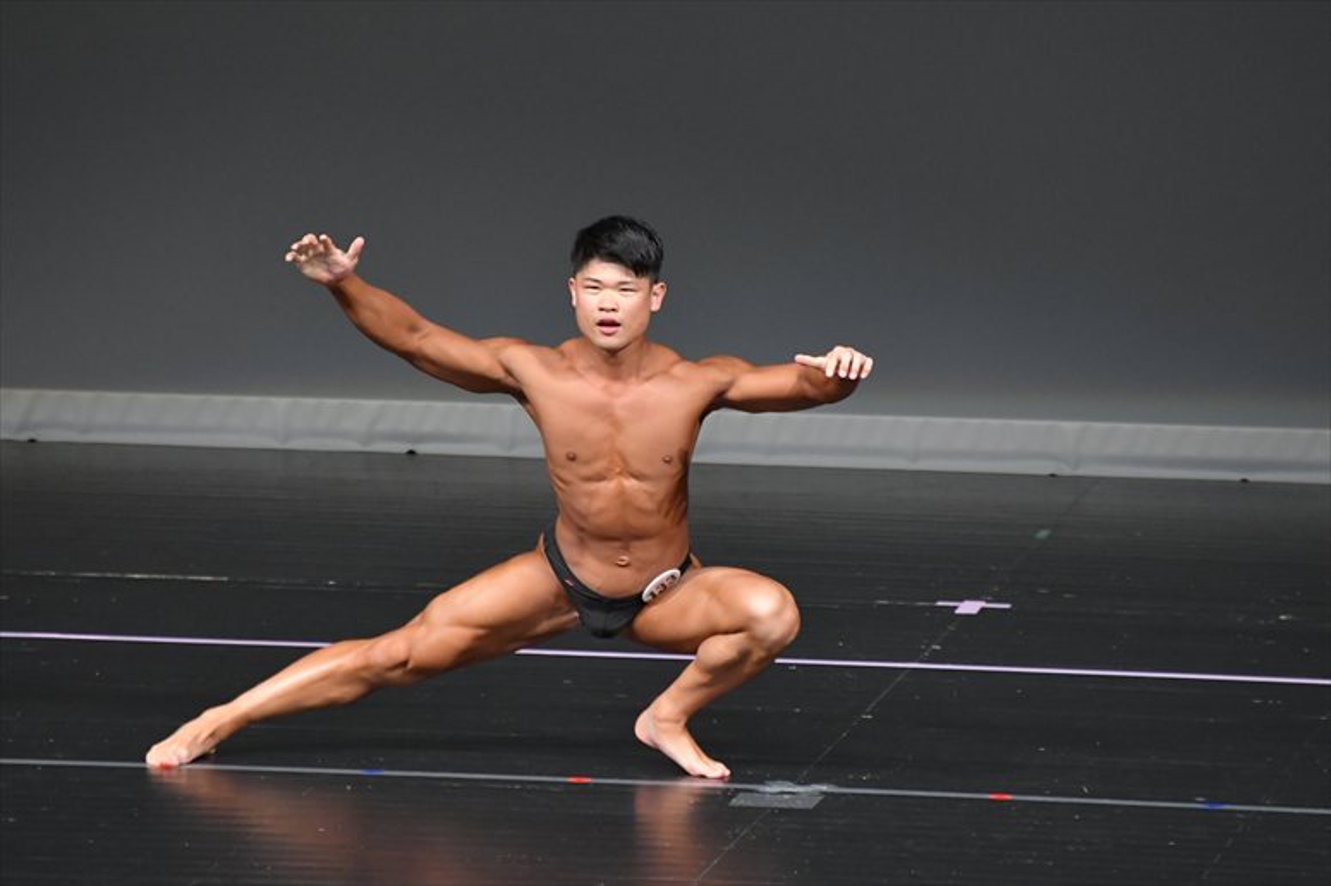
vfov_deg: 3.7
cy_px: 443
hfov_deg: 5.5
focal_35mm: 375
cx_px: 666
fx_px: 13858
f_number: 5.6
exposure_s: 1/400
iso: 4000
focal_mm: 250
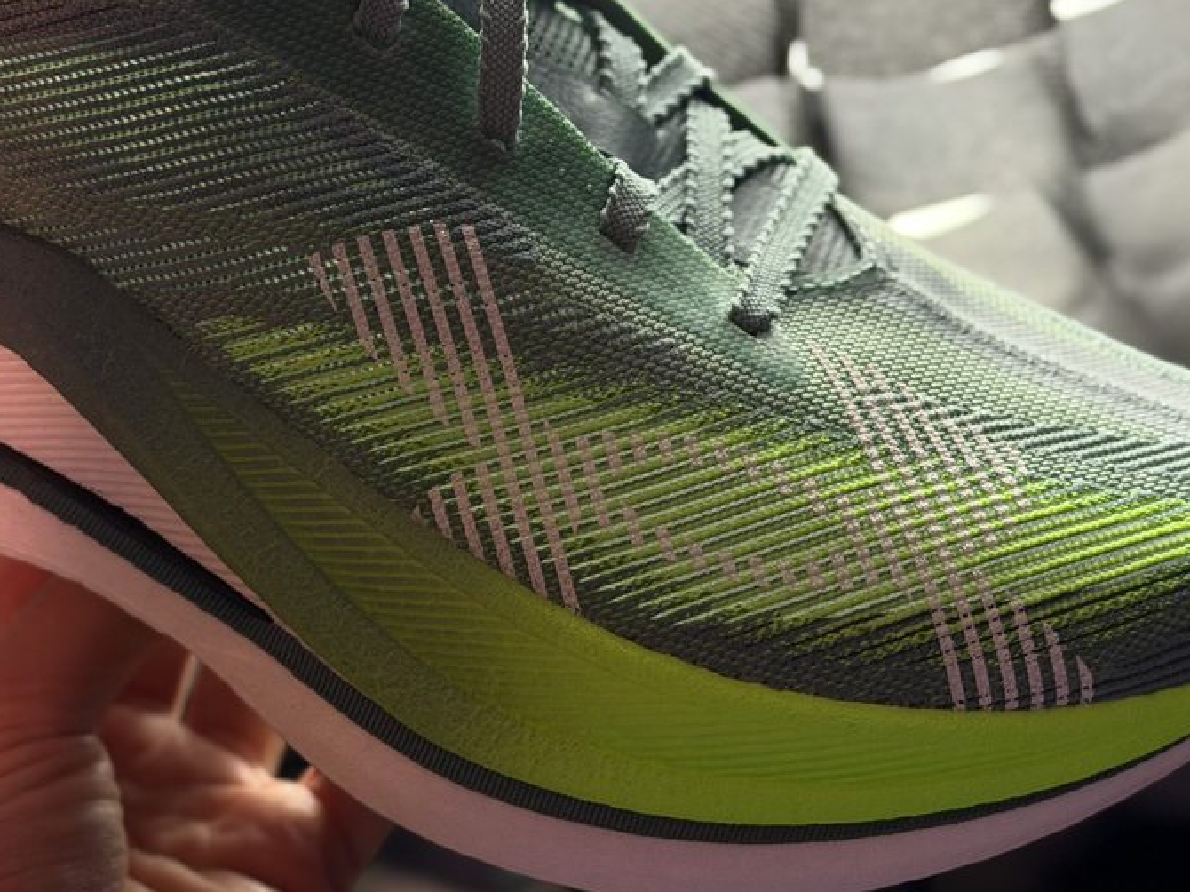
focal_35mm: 86
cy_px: 357
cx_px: 416
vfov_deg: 17.1
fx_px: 2955
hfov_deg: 22.7
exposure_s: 1/100
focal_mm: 6.76
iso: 250
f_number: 1.78
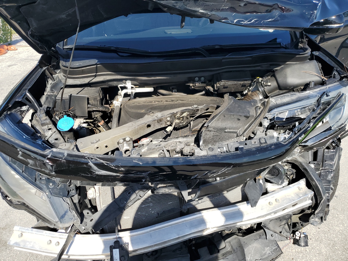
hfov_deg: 67.3
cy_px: 130
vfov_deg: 53.1
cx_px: 174
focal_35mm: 26
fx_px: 261
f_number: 1.5
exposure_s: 1/1667
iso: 50
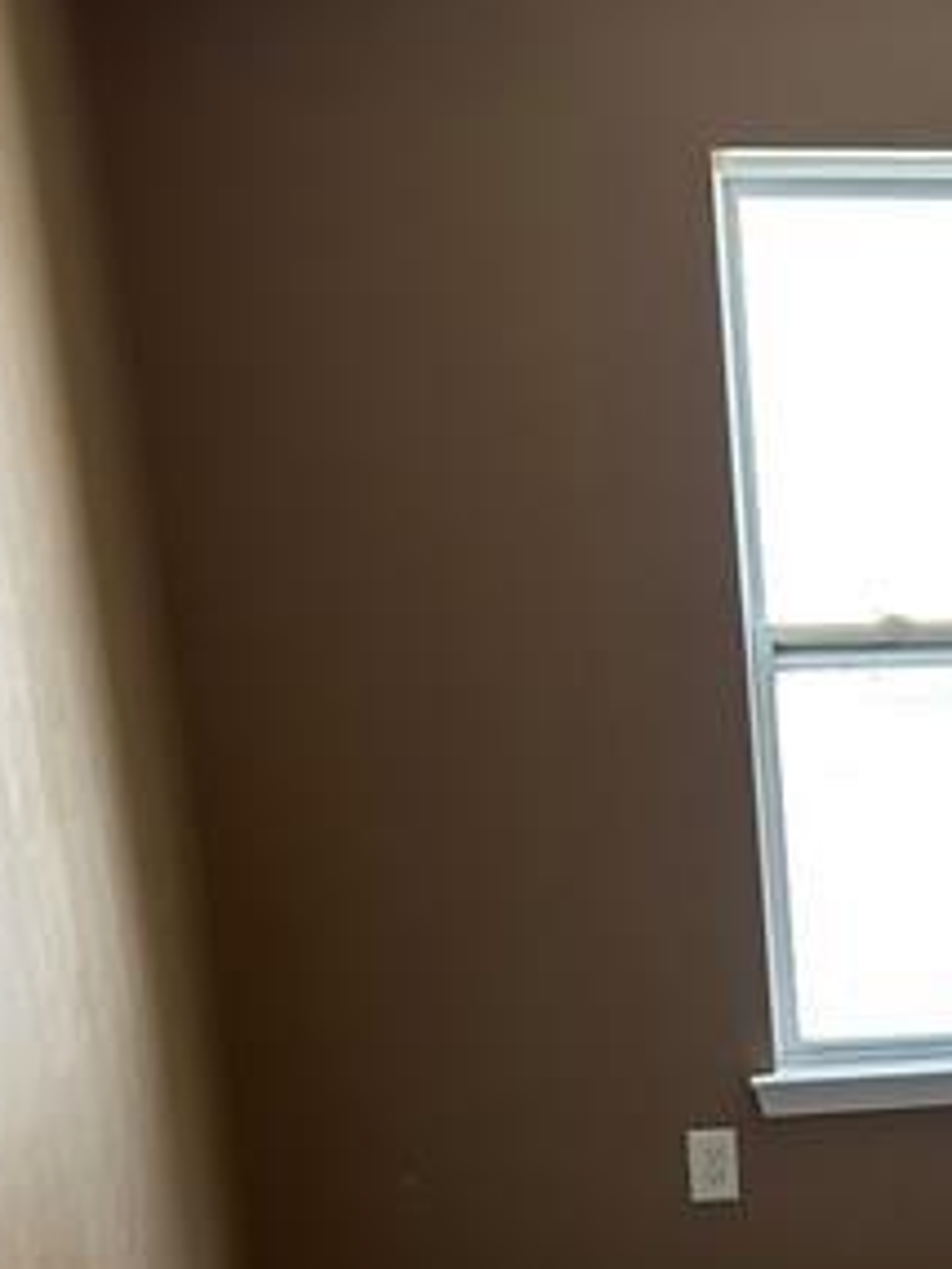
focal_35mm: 70
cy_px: 1327
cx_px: 1143
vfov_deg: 26.0
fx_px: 2565
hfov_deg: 19.8
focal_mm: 5.7
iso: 80
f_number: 1.5
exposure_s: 1/121
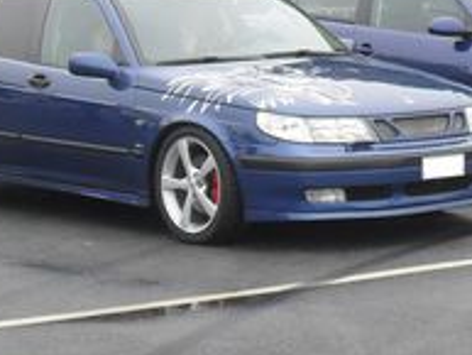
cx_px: 589
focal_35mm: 139
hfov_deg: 13.7
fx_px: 1896
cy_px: 7
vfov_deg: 10.6
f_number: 3.6
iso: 100
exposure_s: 1/125
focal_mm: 7.5
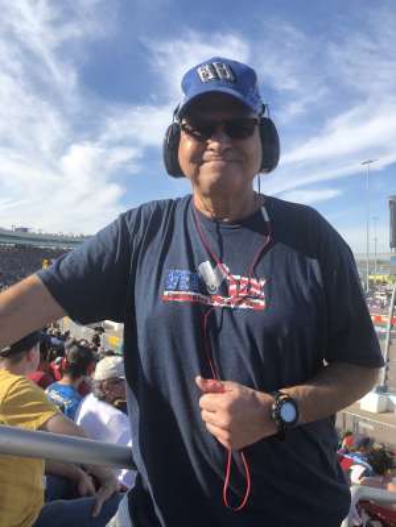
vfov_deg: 63.4
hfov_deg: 49.7
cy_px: 264
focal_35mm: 28
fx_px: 427
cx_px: 198
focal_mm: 4
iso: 20
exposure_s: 1/1567
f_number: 1.8
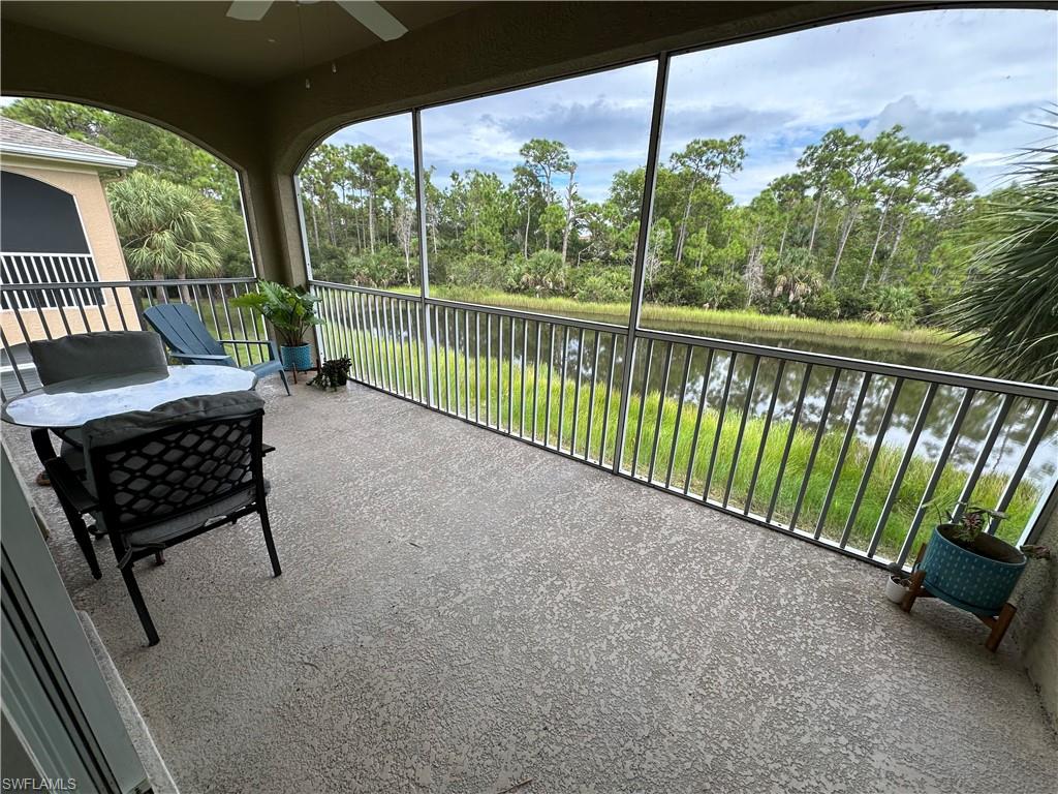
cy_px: 397
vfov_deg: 85.7
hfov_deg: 102.1
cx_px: 529
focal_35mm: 14
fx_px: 428
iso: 40
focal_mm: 2.22
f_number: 2.2
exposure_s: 1/292
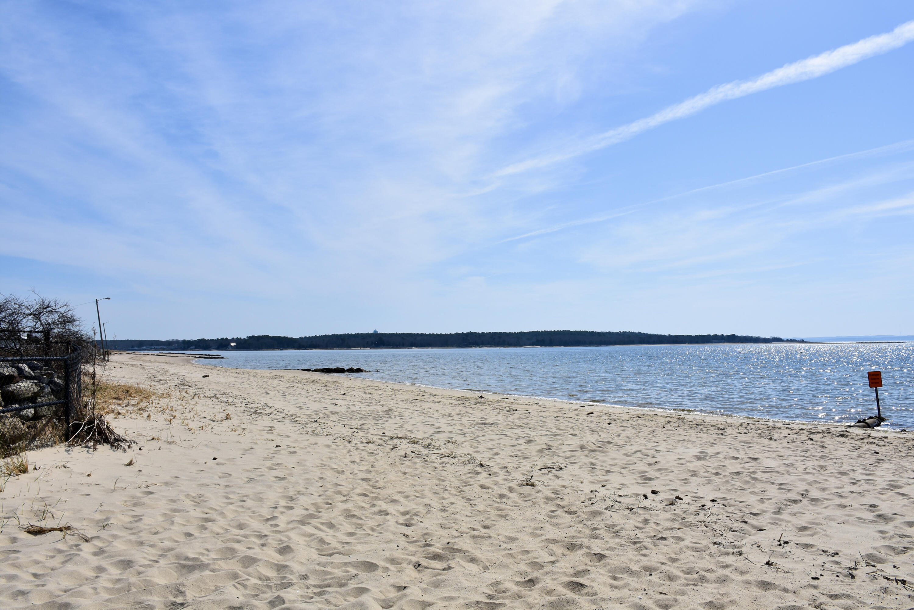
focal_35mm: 27
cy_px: 305
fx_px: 686
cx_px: 457
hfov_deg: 67.4
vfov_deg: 47.9
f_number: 8
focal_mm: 18
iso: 100
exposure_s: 1/500
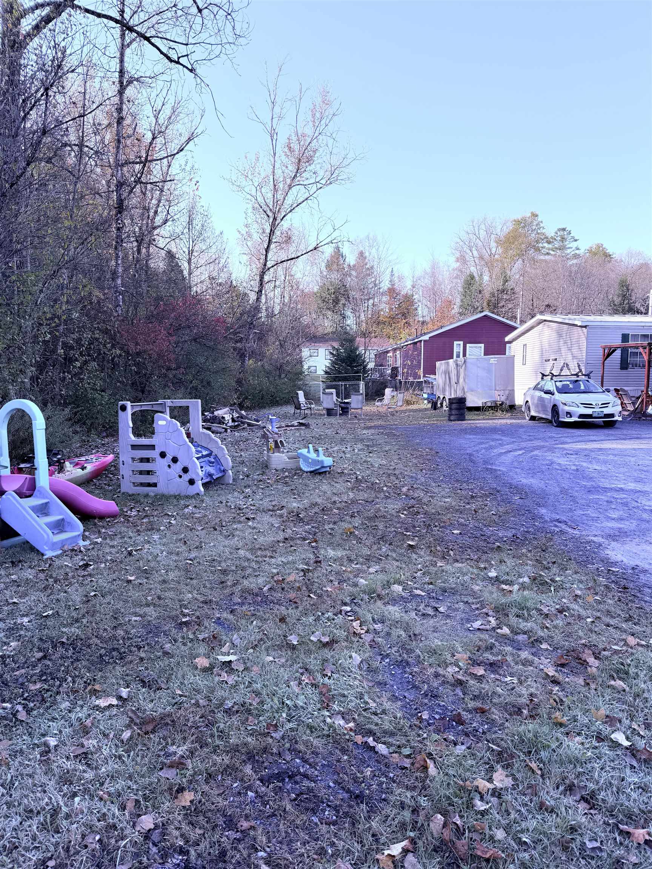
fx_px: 603
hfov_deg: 56.8
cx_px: 326
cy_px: 434
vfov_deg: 71.6
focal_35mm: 24
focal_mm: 6.76
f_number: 1.78
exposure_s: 1/1174
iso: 80
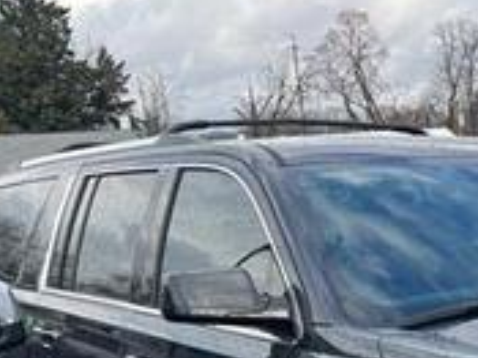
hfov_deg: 24.2
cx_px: 533
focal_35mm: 75
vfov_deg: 18.5
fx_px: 1035
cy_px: 437
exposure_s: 1/924
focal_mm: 5.7
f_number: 1.5
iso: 50
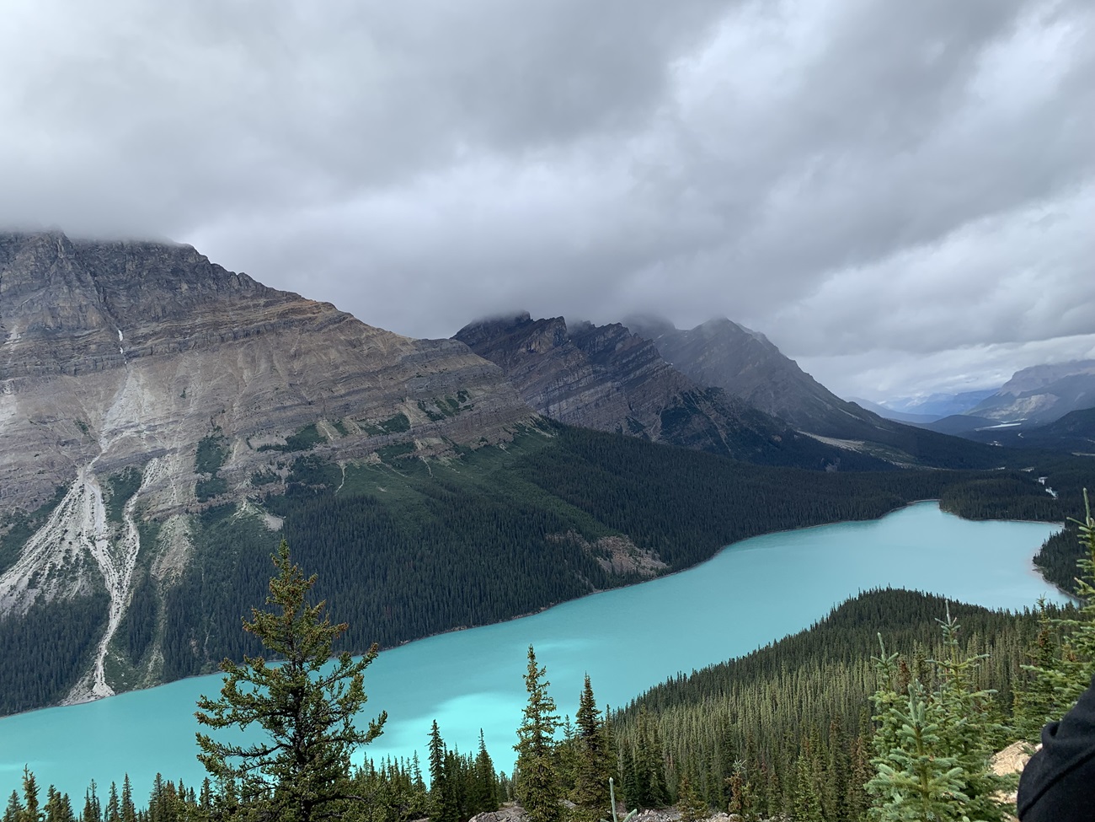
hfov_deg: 67.3
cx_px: 548
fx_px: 822
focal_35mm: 26
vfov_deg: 53.1
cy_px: 411
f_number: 1.8
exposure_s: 1/2075
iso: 25
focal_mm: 4.25
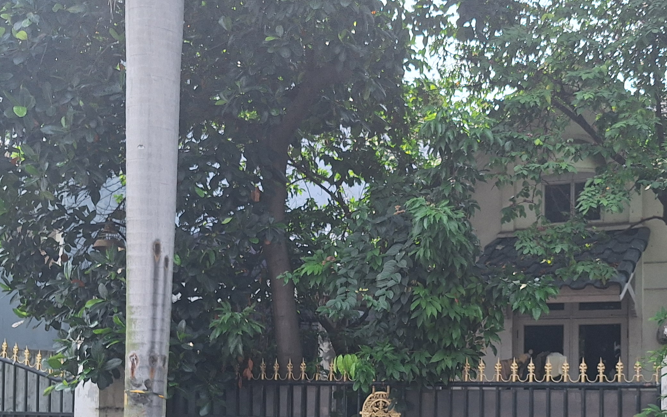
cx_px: 455
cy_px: 333
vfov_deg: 26.4
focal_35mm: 48
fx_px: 873
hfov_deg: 41.2
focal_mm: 5.54
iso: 40
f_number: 1.8
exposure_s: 1/781
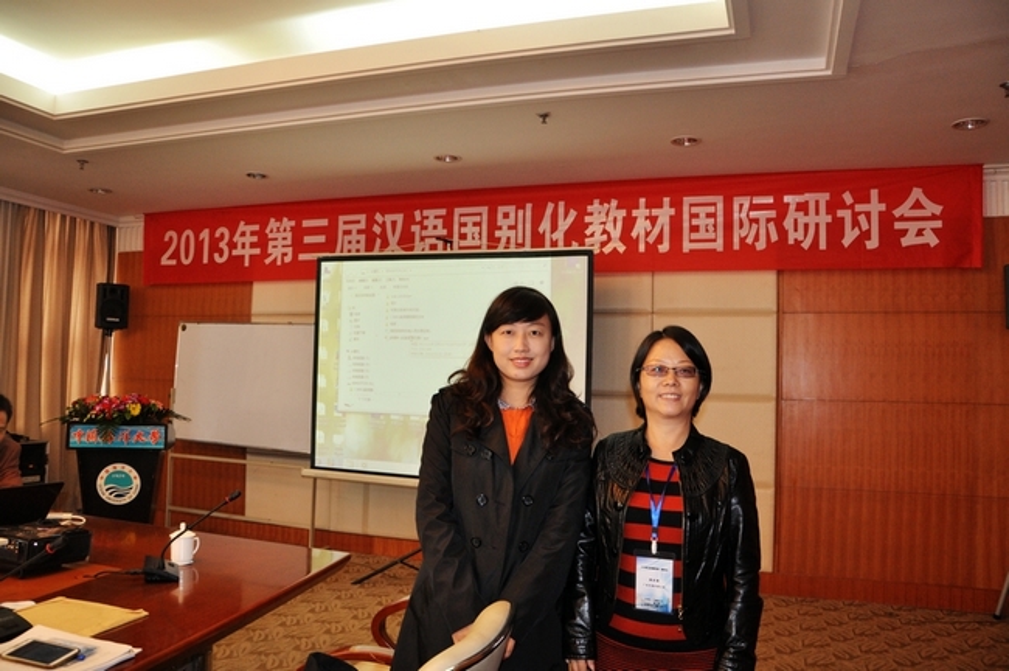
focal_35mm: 27
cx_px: 504
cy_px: 336
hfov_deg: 67.4
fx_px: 756
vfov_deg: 47.8
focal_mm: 18
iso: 720
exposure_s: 1/30
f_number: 3.5
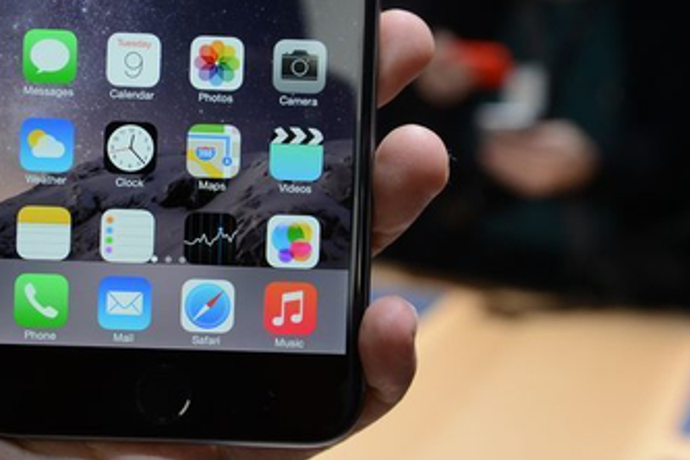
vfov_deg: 13.7
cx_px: 182
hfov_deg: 20.3
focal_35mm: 100
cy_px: 206
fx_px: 1917
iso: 1250
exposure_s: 1/60
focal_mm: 52
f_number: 8
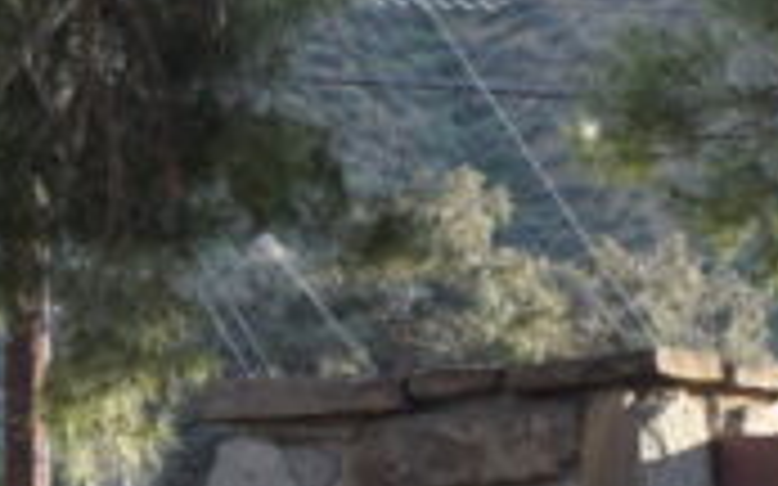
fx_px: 5575
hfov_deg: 8.0
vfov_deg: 5.0
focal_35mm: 263
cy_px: 619
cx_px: 702
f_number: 8
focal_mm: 29
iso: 400
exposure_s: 1/250
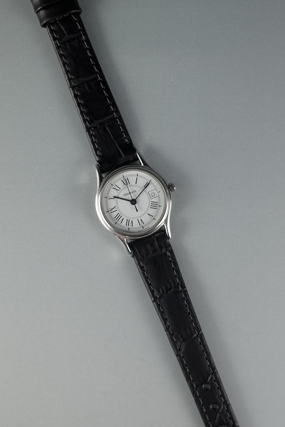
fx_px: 475
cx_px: 142
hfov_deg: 33.4
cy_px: 214
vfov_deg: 48.5
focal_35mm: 40
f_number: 2.8
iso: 100
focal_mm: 26
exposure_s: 1/125
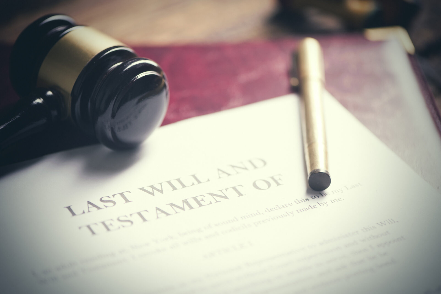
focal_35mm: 105
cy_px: 147
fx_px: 1285
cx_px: 220
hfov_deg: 19.5
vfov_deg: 13.0
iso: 200
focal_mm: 105
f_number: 3.5
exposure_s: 1/125
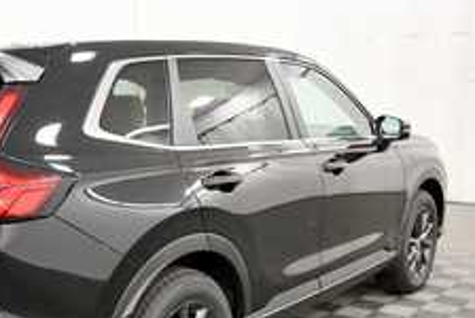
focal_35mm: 50
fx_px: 661
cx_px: 112
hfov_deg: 38.4
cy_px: 230
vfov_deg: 26.8
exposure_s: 1/125
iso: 2200
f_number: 5.6
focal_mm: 19
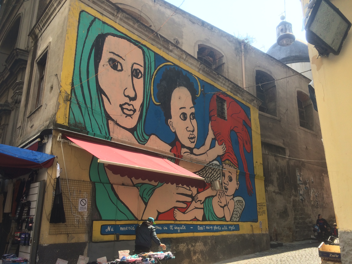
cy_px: 132
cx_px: 176
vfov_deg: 48.2
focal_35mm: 29
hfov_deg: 61.7
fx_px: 295
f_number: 2.2
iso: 32
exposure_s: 1/586
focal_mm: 4.15
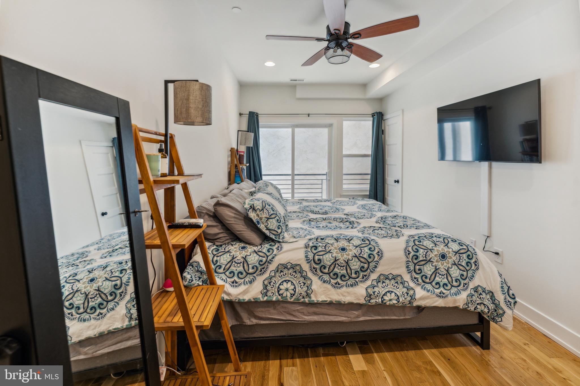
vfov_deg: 81.2
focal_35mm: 14
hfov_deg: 104.3
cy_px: 193
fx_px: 226
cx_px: 290
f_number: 8
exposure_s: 1/3.33
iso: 250
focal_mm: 14
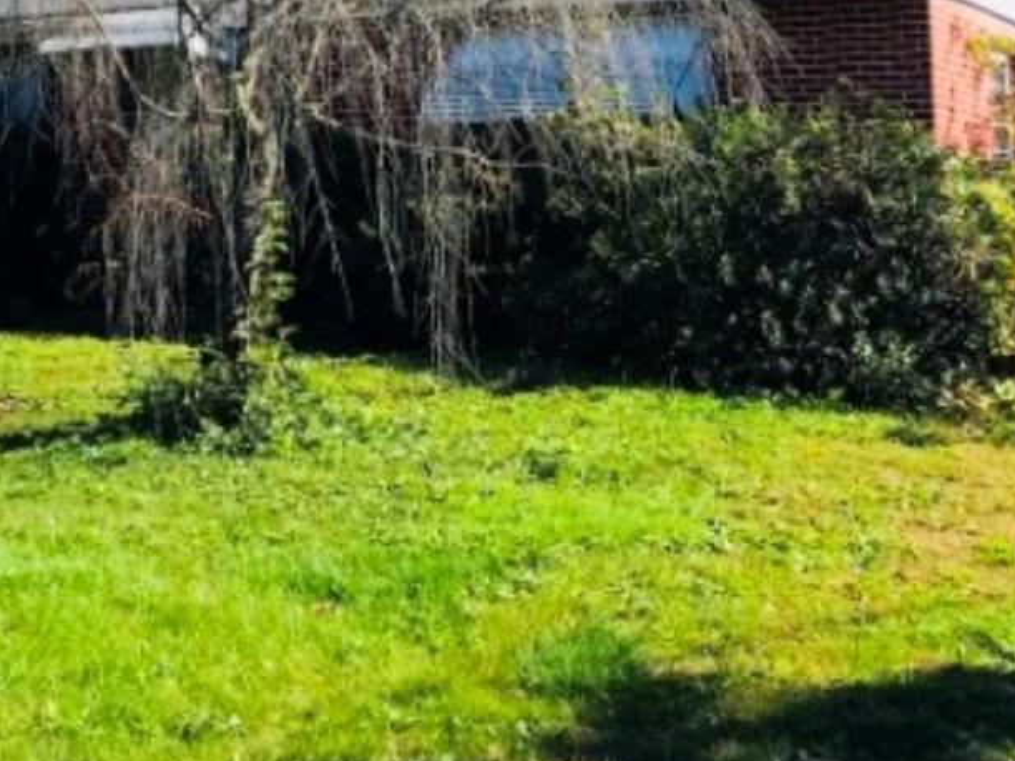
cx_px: 342
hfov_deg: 29.2
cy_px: -115
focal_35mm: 66
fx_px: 1935
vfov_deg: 21.0
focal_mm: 3.99
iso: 20
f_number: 1.8
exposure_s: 1/1114
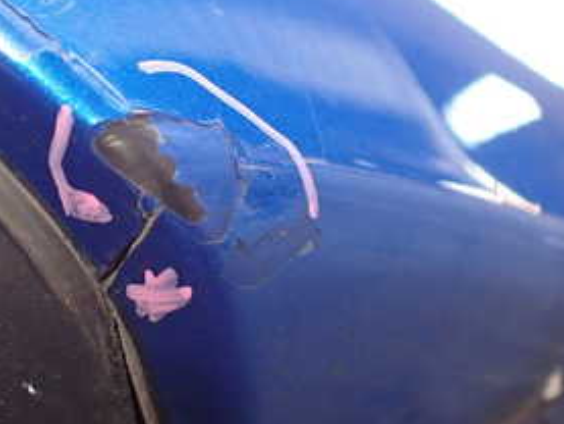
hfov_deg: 29.4
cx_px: 151
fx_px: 1060
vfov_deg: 22.6
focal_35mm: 65
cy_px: 214
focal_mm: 5.4
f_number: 2.3
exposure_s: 1/125
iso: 250
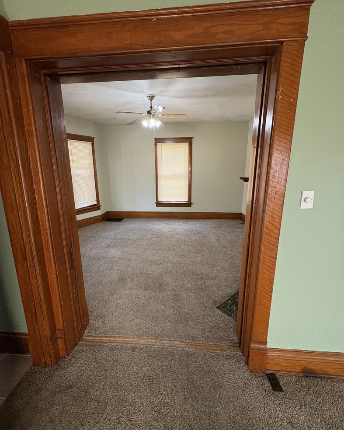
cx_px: 169
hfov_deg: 84.0
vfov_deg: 96.8
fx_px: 191
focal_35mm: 15
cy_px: 208
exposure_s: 1/60
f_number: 2.2
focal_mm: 2.22
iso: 200
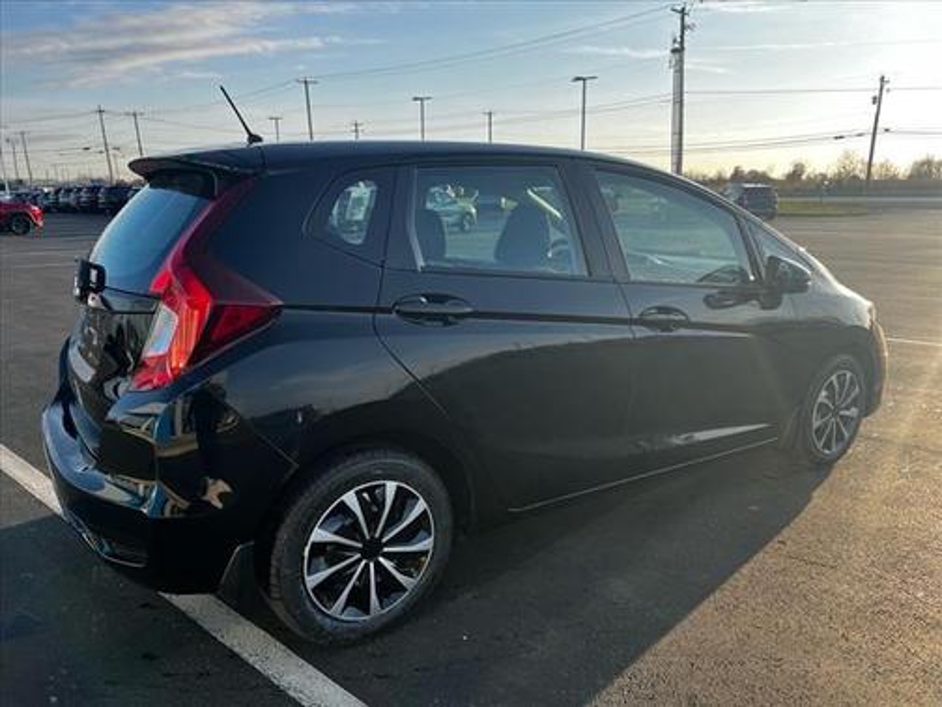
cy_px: 354
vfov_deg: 53.1
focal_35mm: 26
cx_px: 471
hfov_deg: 67.3
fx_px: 708
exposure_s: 1/1224
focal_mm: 5.7
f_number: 1.5
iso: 50
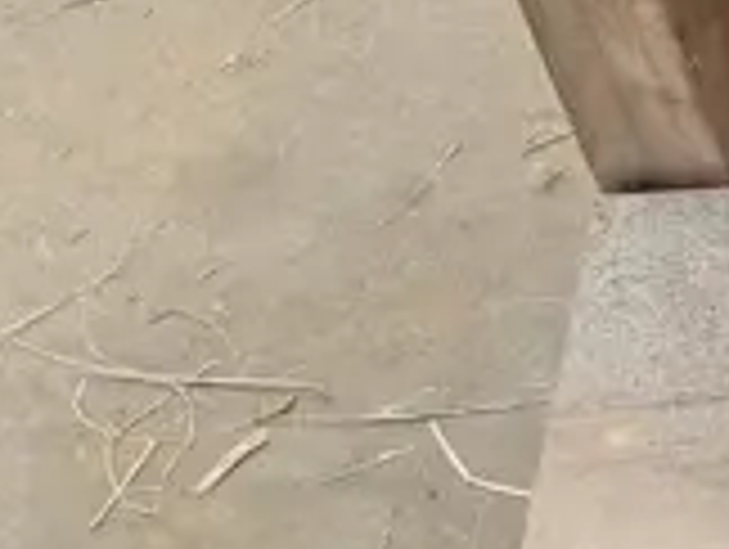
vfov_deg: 9.4
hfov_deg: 10.2
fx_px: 3332
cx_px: 1944
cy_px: 0
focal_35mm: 158
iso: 50
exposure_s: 1/120
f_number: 1.8
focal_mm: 7
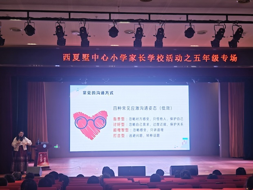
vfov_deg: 24.4
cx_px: 126
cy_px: 95
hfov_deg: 32.2
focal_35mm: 60
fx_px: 439
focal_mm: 9
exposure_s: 1/120
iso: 250
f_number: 2
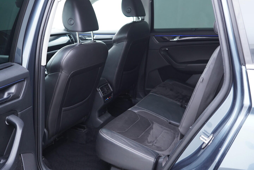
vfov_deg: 36.9
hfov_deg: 53.1
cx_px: 127
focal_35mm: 36
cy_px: 85
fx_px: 254
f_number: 2.8
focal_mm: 24
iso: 400
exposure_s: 1/40
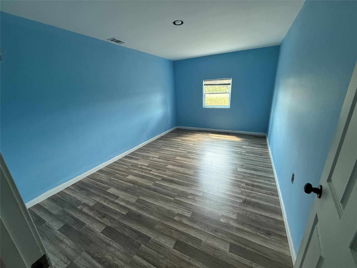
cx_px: 178
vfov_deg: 85.7
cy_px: 134
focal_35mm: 14
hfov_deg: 102.1
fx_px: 144
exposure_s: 1/99
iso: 200
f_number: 2.2
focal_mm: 2.22
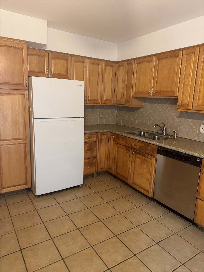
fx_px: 189
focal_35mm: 24
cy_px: 136
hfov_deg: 56.8
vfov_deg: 71.6
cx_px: 102
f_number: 1.78
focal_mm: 6.76
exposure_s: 1/60
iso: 400
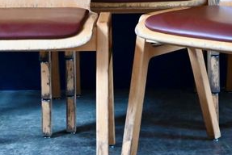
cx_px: 145
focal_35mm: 117
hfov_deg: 17.5
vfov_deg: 11.5
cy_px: -31
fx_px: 753
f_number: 4
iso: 3200
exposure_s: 1/100
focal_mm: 33.5
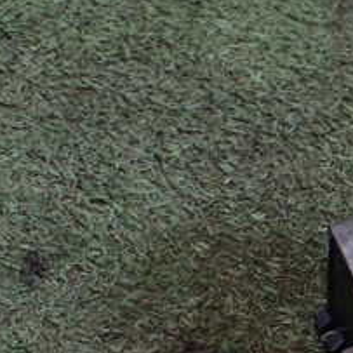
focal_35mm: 123
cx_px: 478
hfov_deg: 13.6
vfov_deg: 14.2
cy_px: 231
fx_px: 1419
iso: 800
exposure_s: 1/60
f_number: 3.1
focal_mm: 8.4
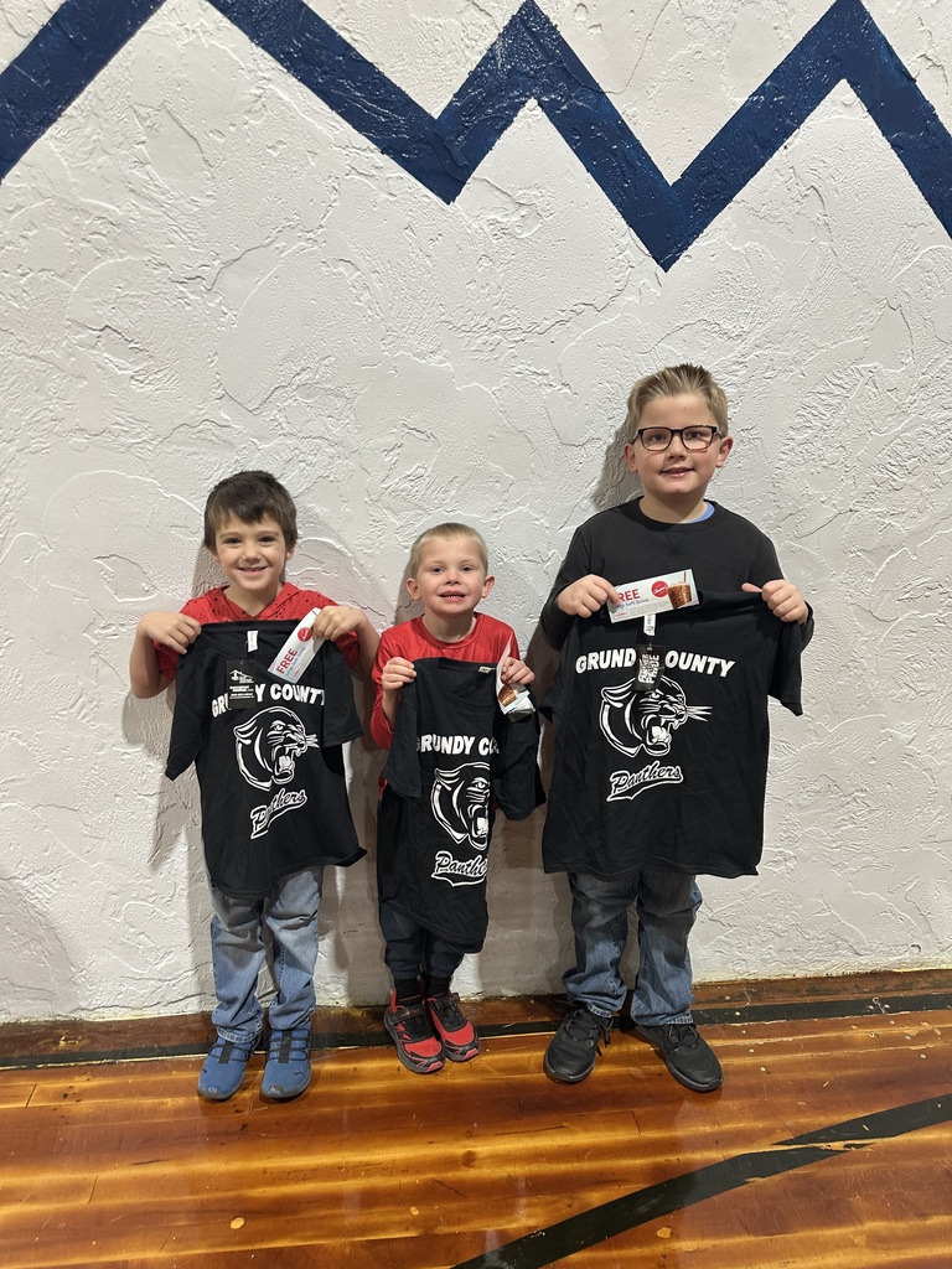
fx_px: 880
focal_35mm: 24
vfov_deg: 71.6
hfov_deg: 56.8
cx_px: 476
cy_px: 634
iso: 160
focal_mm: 6.86
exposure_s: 1/60
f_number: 1.78
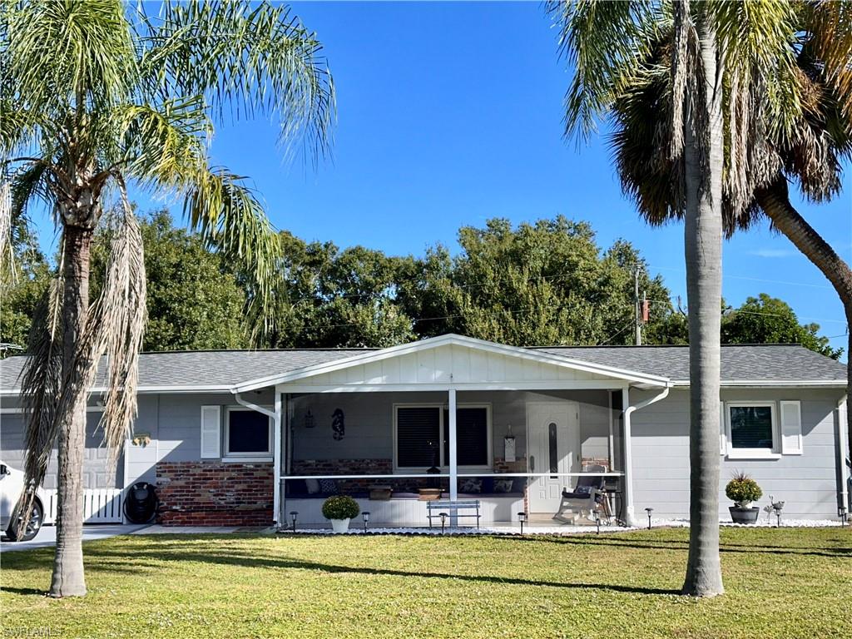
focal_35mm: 48
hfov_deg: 39.7
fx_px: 1181
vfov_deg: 30.3
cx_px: 426
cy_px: 320
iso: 50
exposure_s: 1/3155
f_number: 1.78
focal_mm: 6.86
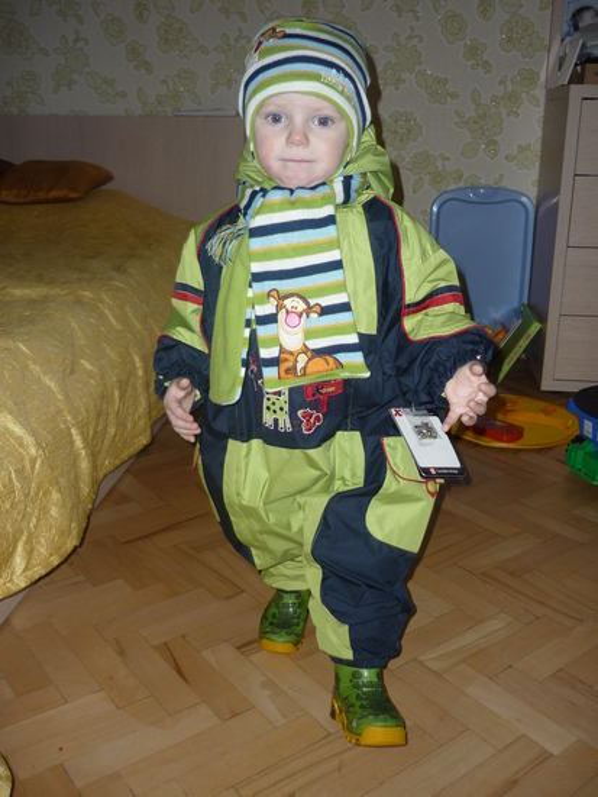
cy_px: 398
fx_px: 760
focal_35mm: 33
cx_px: 299
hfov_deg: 43.0
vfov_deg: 55.3
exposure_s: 1/30
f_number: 2.8
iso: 100
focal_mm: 5.5
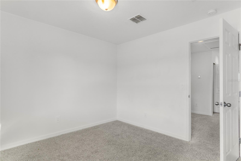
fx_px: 120
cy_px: 80
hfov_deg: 90.0
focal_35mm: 18
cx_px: 120
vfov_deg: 67.4
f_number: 2.5
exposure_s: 1/50
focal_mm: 12
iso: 100
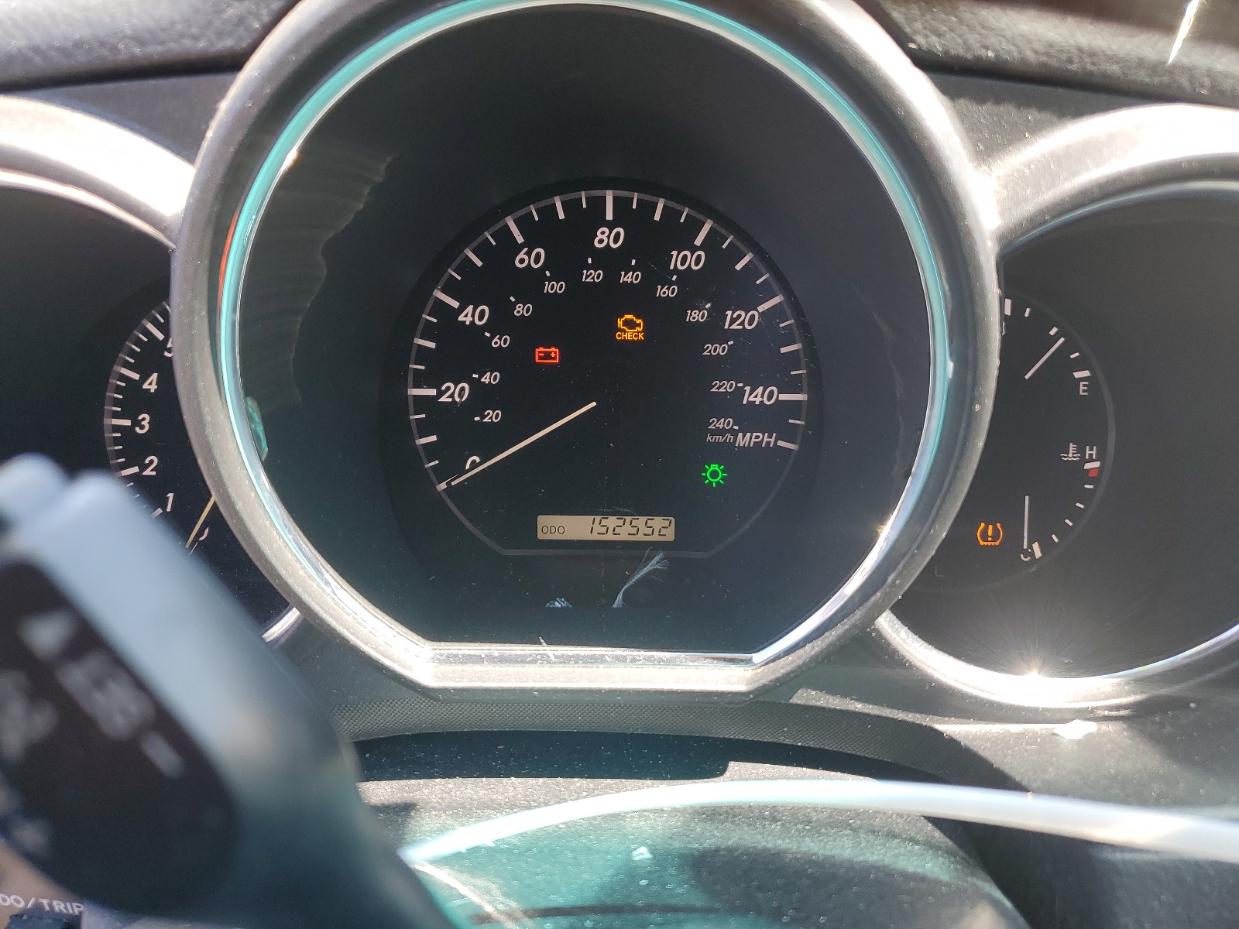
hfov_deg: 67.3
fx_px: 931
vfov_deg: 53.1
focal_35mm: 26
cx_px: 620
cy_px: 464
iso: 53
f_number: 1.5
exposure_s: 1/120
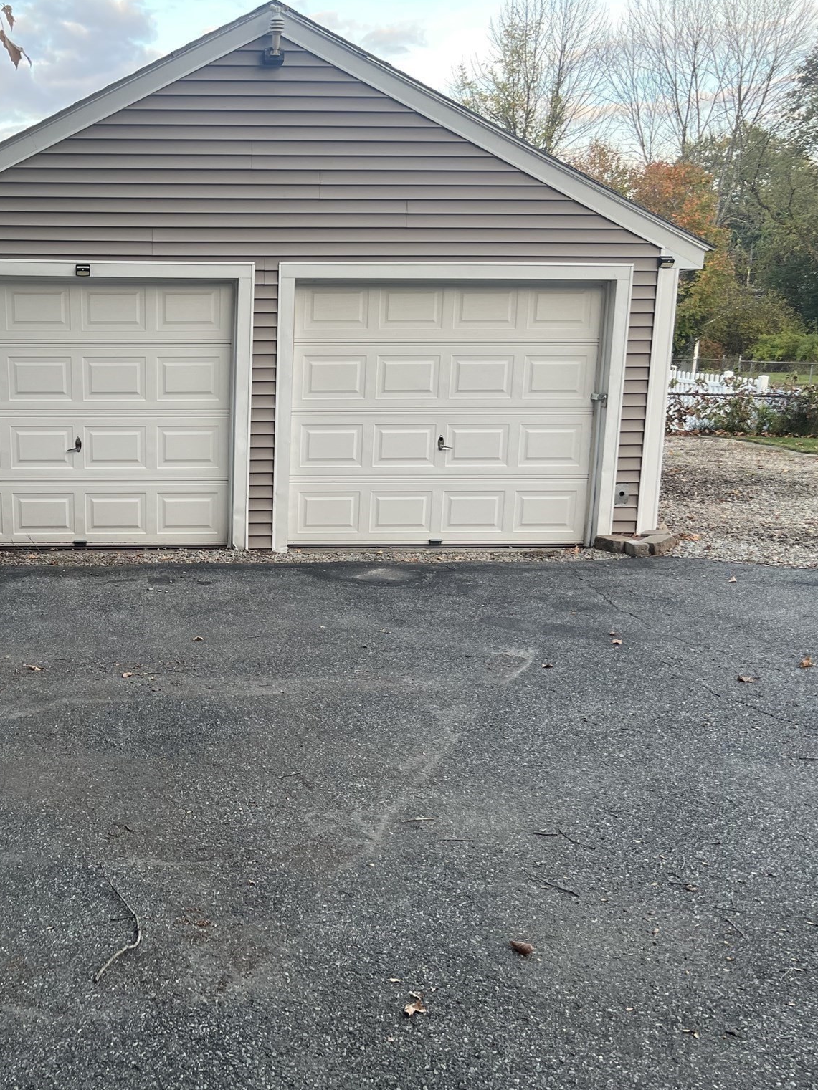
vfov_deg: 52.6
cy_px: 547
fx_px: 1103
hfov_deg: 39.0
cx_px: 151
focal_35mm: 35
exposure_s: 1/121
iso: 64
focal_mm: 5.7
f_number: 1.5
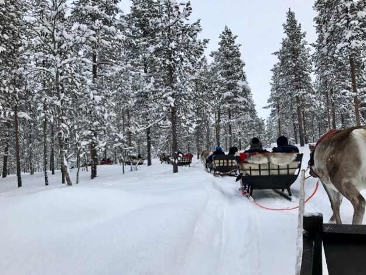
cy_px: 138
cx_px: 183
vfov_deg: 49.8
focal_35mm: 28
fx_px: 296
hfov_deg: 63.4
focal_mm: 3.99
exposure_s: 1/1227
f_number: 1.8
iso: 20
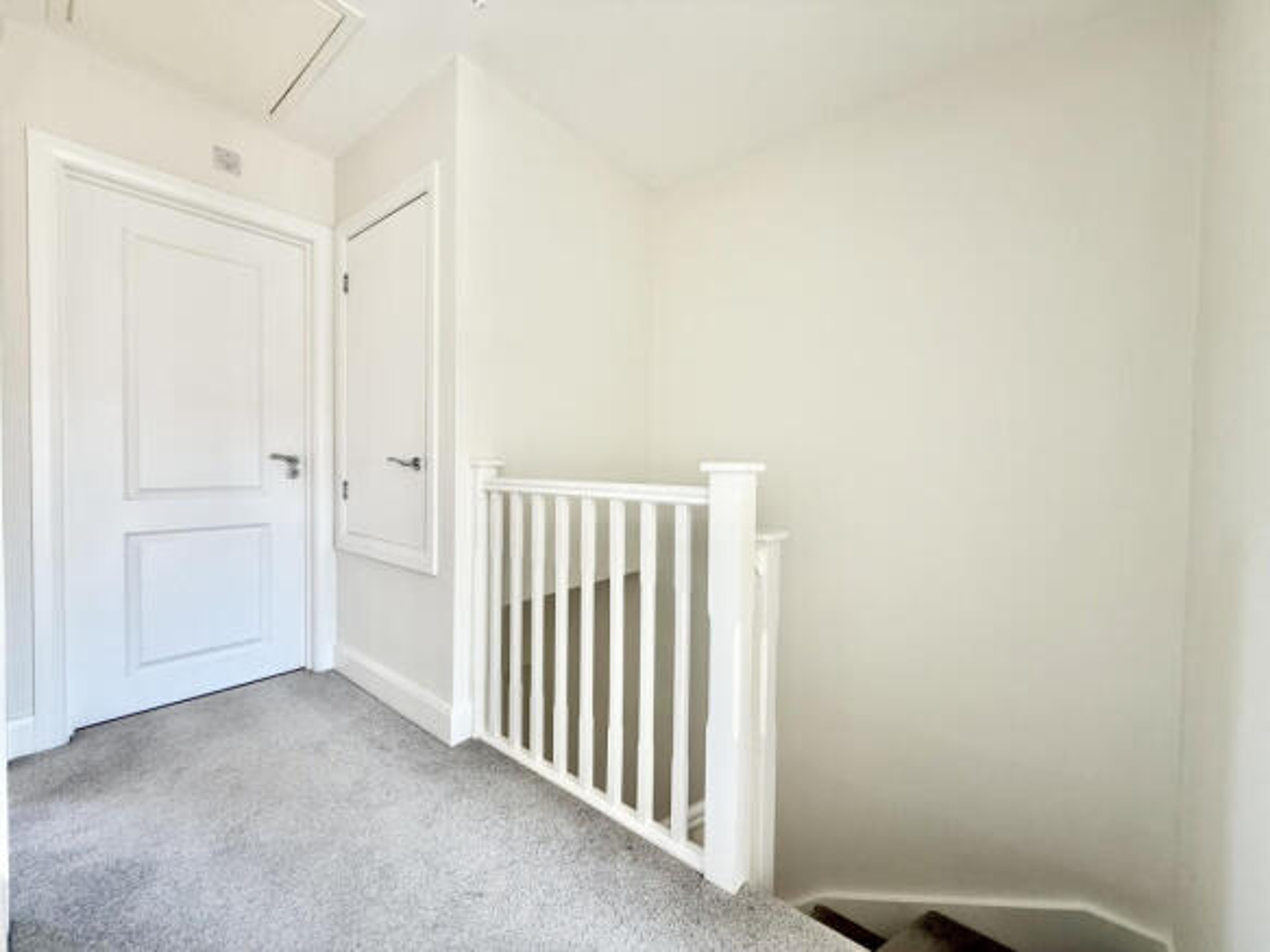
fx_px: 514
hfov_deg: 102.1
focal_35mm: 14
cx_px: 635
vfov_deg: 85.7
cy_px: 476
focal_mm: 2.22
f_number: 2.2
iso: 100
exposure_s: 1/99
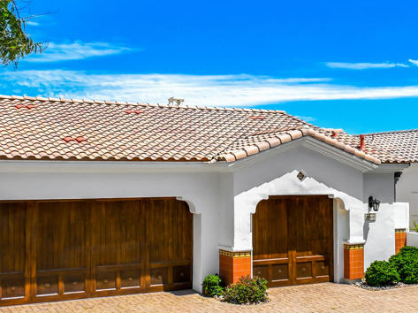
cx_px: 241
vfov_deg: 27.9
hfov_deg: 36.8
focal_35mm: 52
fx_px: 627
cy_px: 111
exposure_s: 1/1600
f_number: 2.8
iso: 100
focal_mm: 12.29
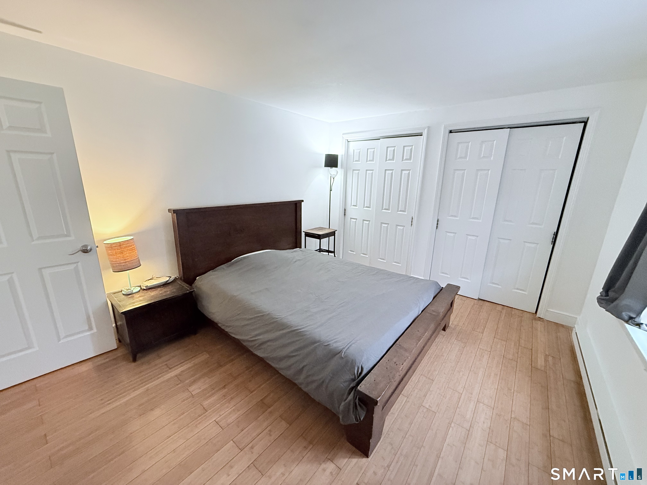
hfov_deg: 102.1
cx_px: 324
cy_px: 242
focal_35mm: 14
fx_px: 262
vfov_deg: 85.7
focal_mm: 2.22
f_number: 2.2
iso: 500
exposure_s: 1/60
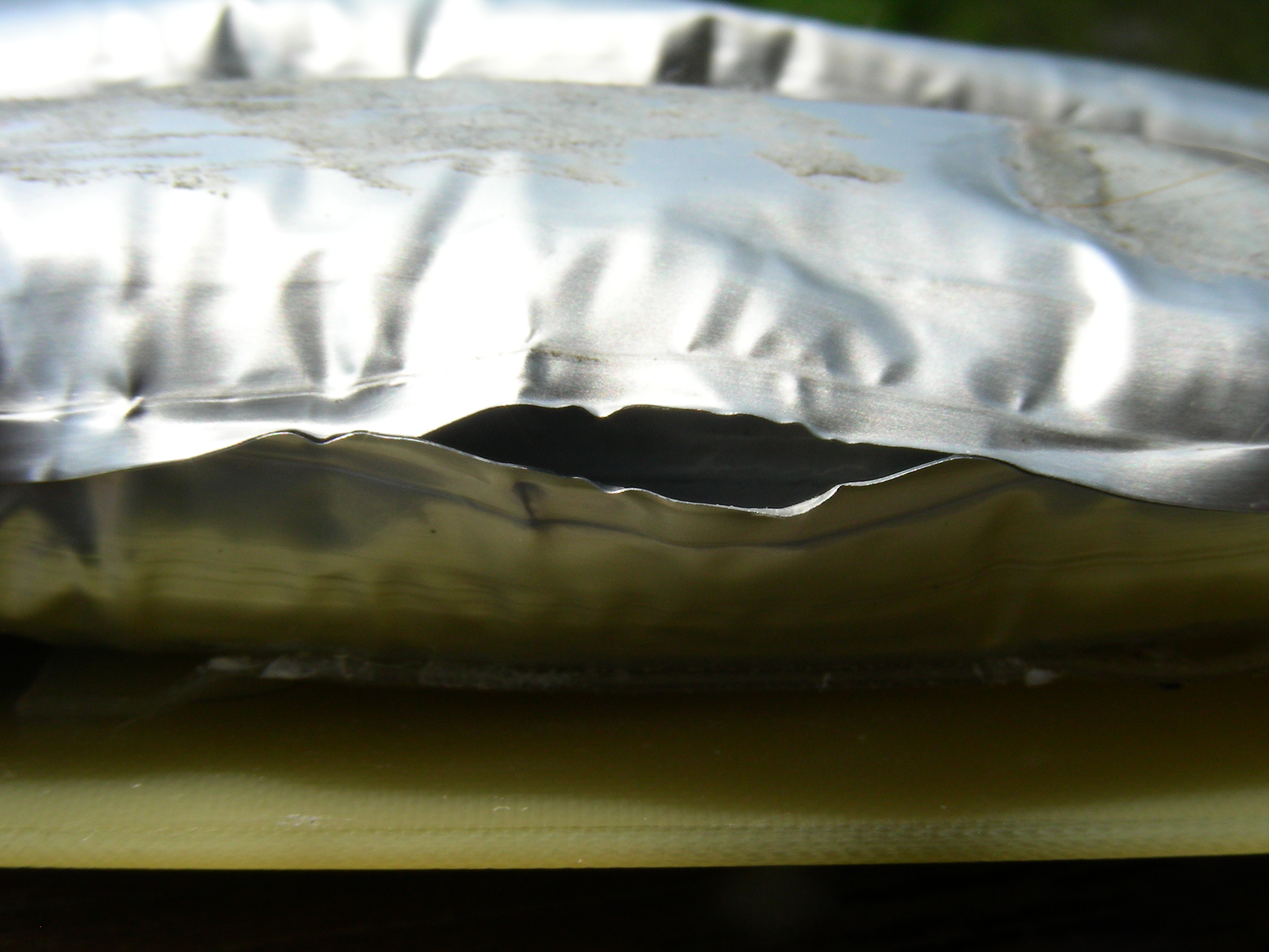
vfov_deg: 18.7
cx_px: 634
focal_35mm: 79
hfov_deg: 24.7
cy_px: 476
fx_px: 2896
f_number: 5.6
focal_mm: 13.2
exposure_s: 1/465
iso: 50
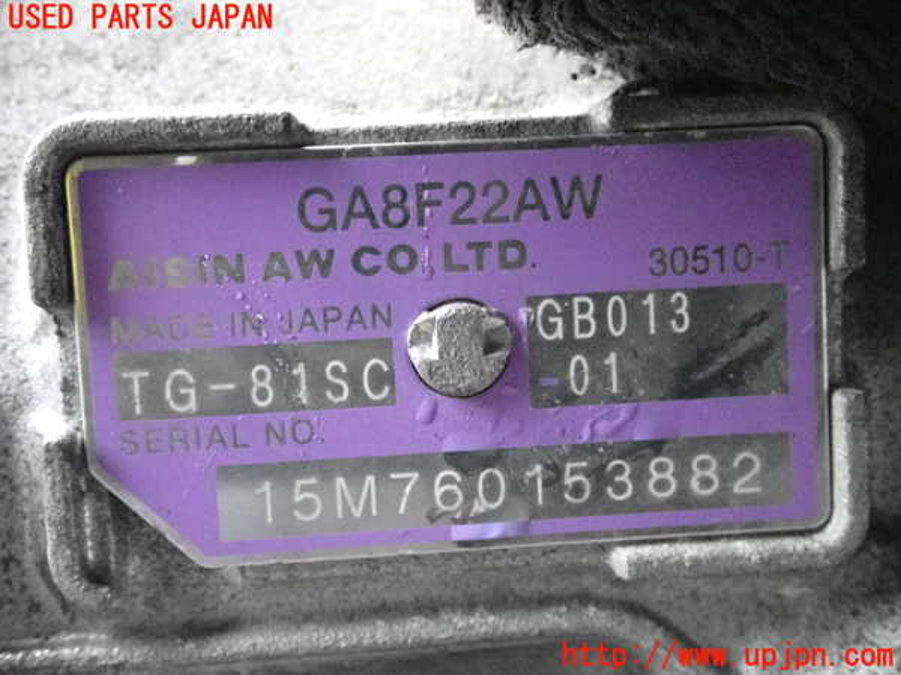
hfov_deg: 38.2
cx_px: 450
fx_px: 1301
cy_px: 338
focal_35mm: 50
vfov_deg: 29.1
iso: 4000
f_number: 3.2
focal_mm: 9.01
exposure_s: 1/125
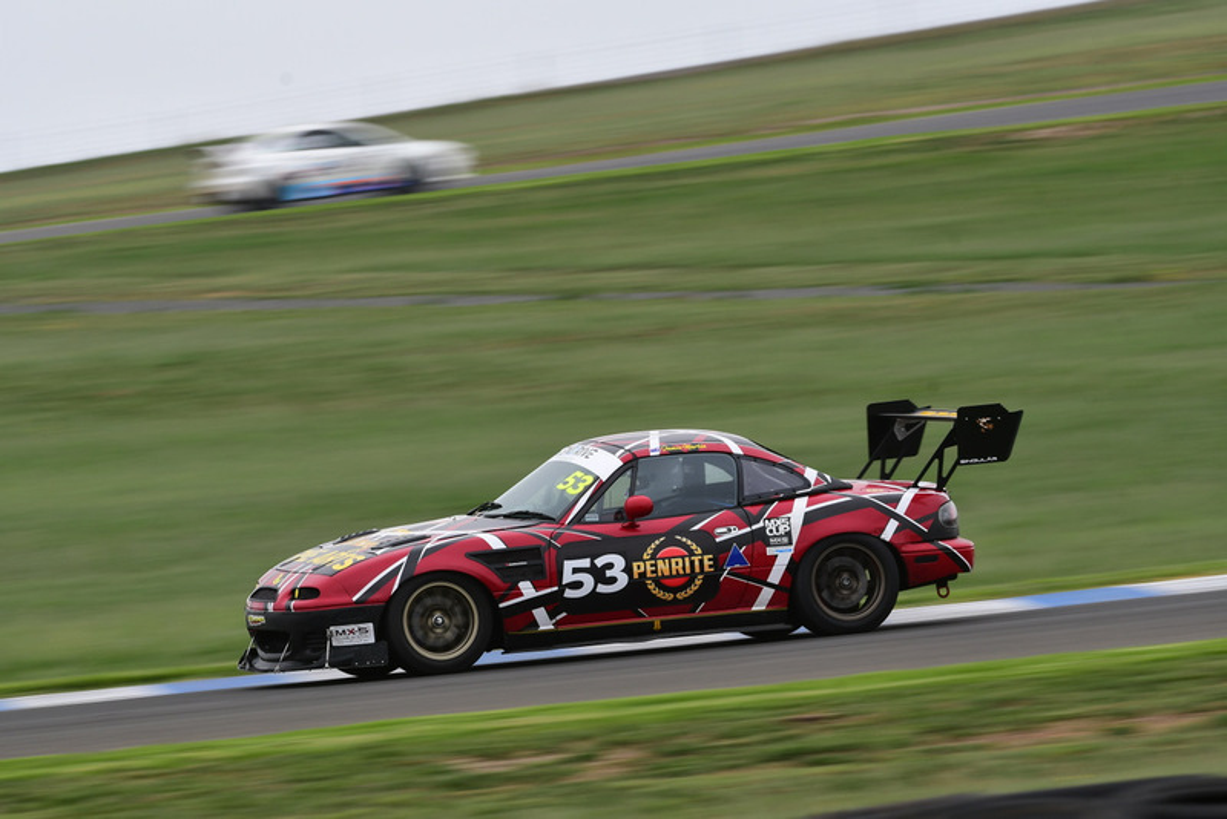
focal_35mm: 390
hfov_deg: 5.3
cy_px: 410
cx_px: 614
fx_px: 13297
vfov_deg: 3.5
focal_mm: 260
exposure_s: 1/160
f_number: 10
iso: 160
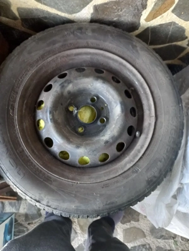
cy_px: 126
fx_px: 182
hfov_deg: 54.9
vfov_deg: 69.4
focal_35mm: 25
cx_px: 94
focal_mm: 4.6
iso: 500
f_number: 2
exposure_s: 1/25
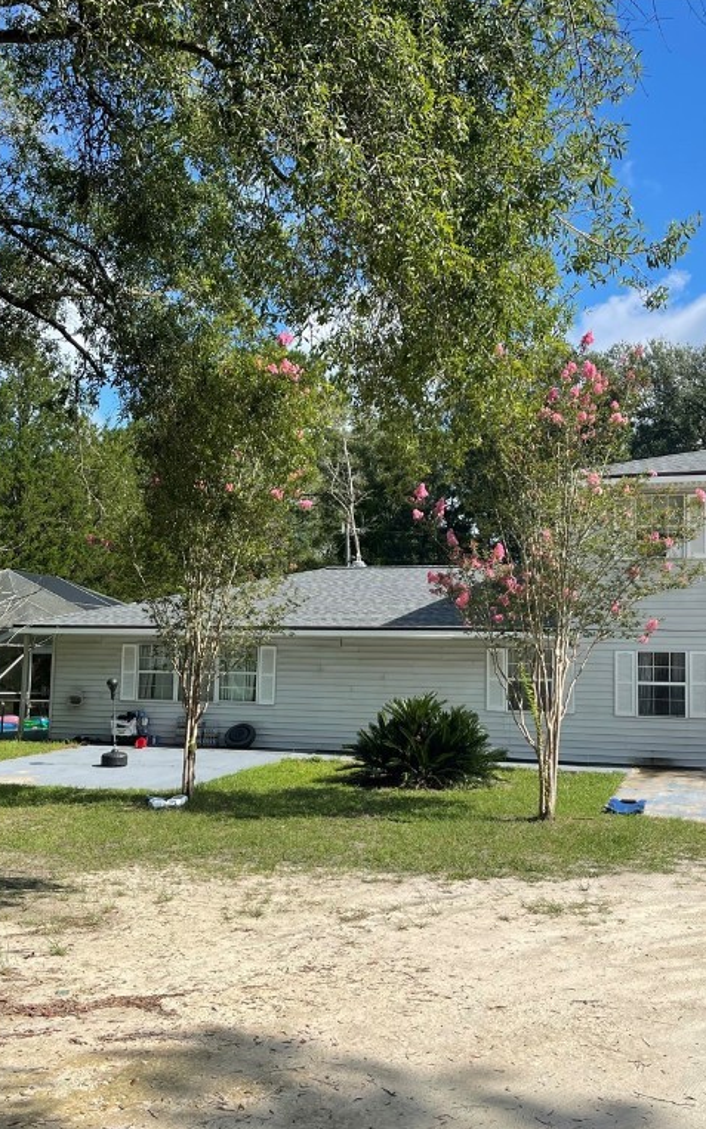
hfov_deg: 34.4
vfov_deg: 52.7
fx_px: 1139
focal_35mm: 37
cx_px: 360
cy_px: 564
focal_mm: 5.1
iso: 32
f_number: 1.6
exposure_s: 1/2924
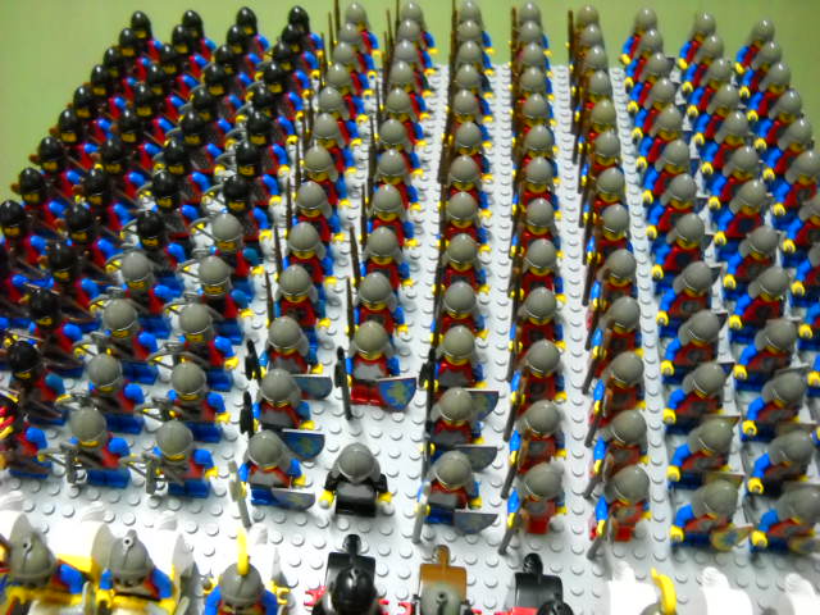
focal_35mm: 41
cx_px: 410
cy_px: 308
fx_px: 971
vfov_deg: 35.1
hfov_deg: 45.8
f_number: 3.1
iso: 800
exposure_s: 1/9
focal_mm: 6.72
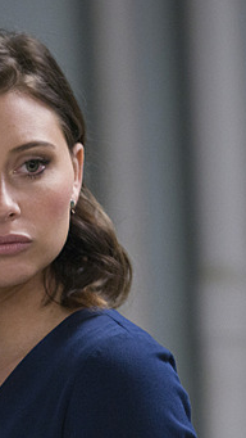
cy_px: 270
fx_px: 4994
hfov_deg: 2.8
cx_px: 23
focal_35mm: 431
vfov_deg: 5.0
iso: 2500
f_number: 2.8
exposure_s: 1/125
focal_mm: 180
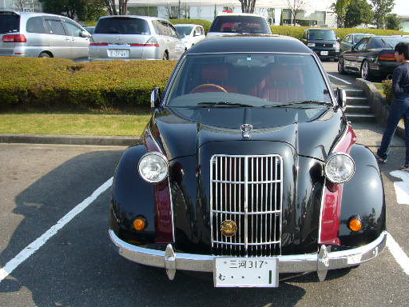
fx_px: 414
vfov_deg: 40.7
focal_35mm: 35
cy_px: 149
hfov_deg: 52.4
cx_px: 240
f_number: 5.6
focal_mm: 4.6
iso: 80
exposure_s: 1/160
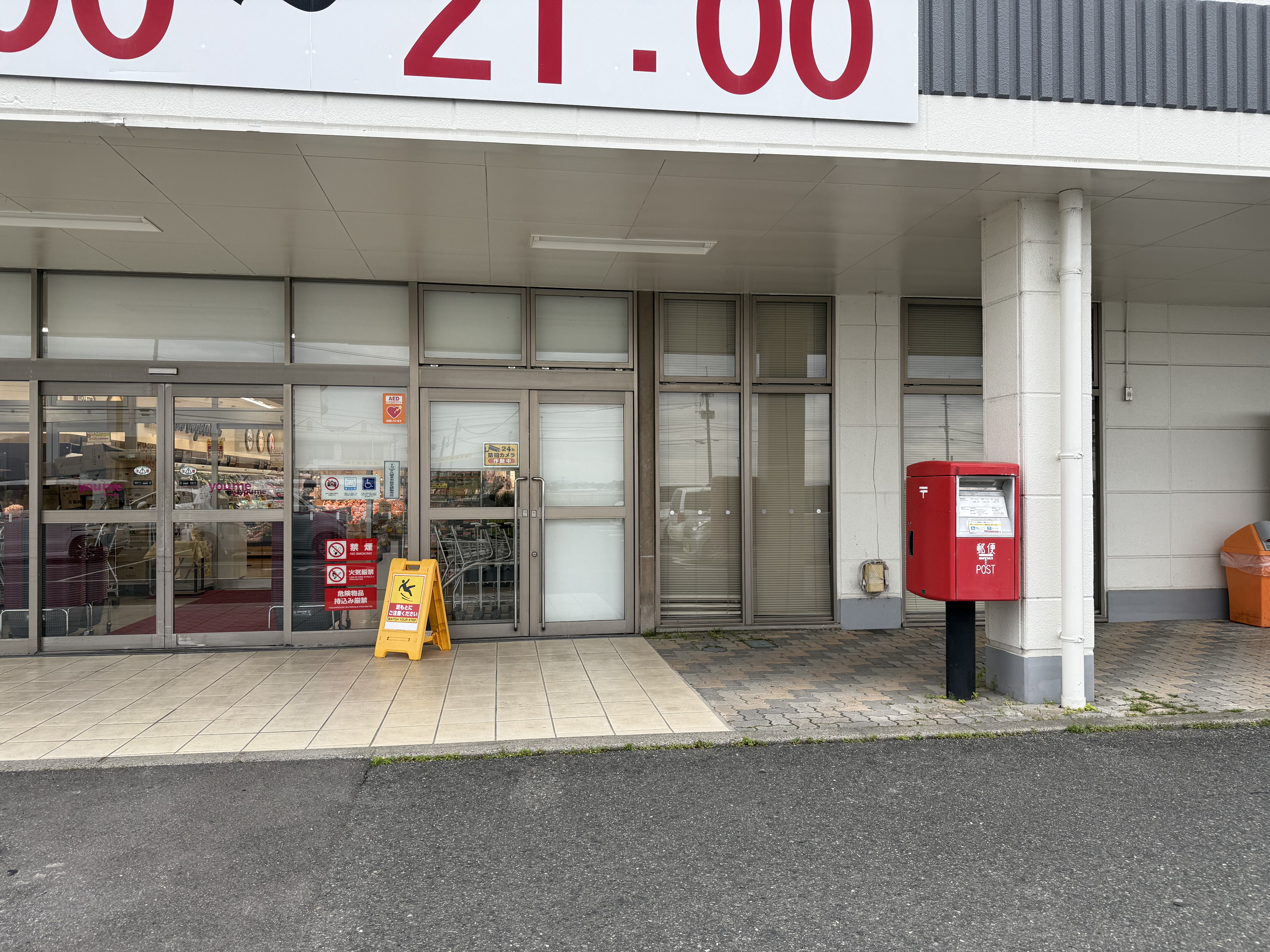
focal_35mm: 24
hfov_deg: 71.6
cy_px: 476
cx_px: 635
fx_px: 881
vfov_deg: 56.8
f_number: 1.78
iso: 80
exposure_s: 1/464
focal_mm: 6.76
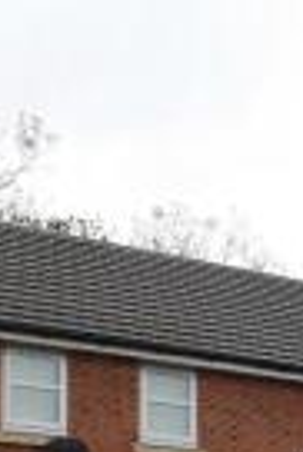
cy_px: 523
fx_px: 1058
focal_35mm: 84
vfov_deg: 22.5
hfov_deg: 16.1
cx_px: 43
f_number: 4.5
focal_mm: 16
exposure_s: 1/125
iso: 200
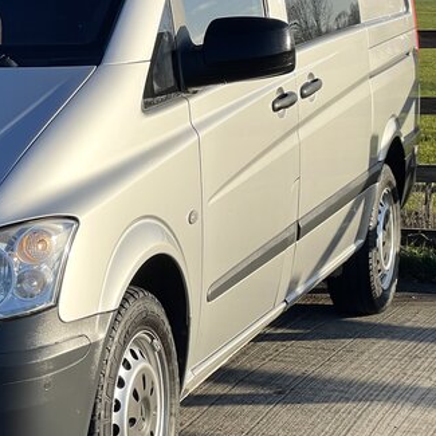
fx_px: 1610
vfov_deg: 15.4
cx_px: -72
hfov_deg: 14.9
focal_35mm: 113
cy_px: 188
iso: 25
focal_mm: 6
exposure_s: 1/799
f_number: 2
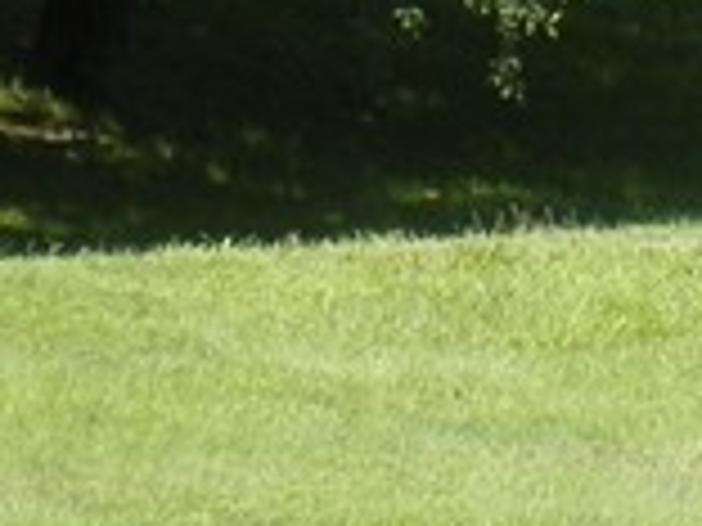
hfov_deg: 2.6
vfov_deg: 1.9
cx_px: 2079
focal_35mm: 761
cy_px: -814
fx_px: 15433
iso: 160
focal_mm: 20.9
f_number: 4.6
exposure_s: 1/450
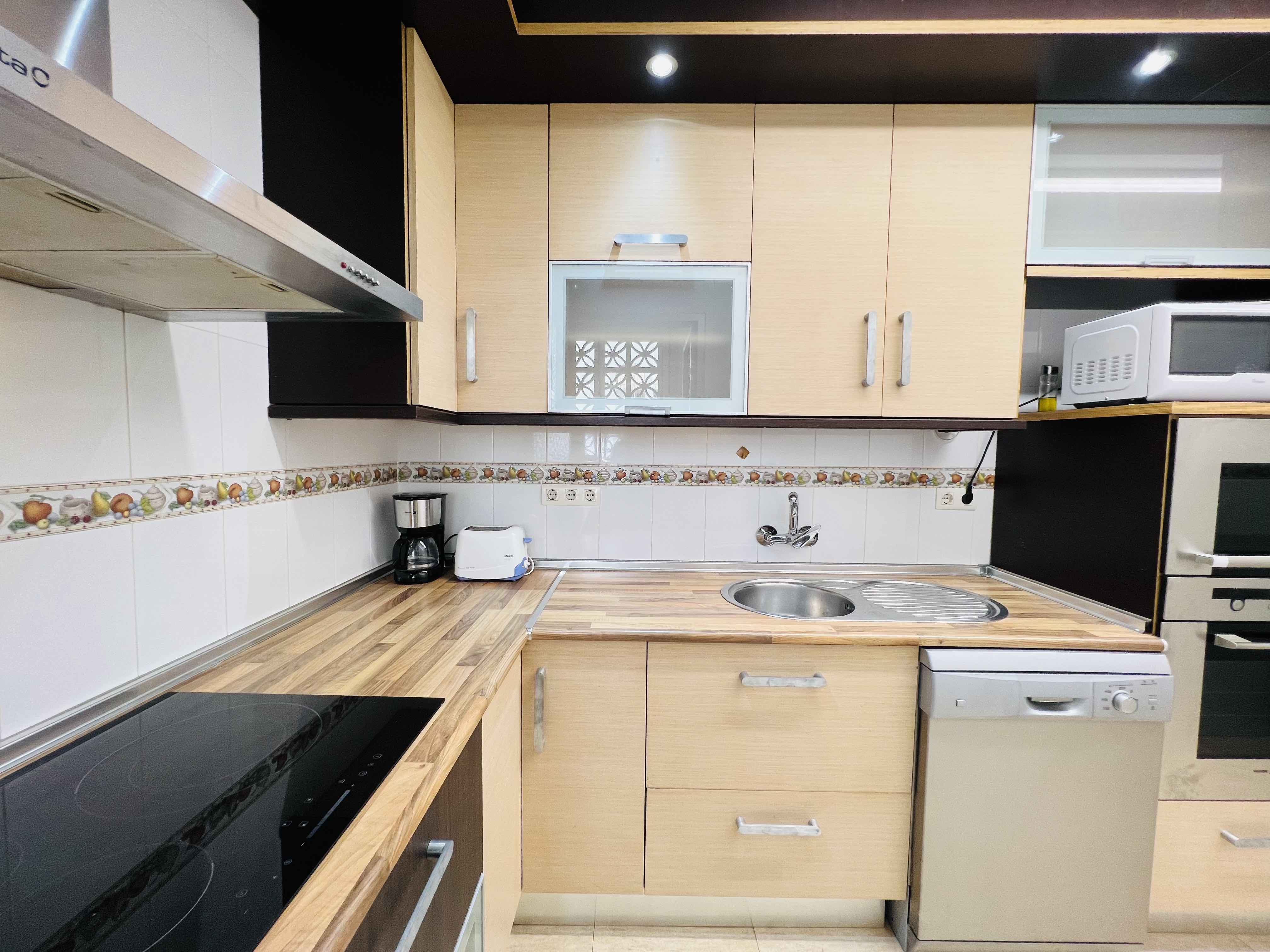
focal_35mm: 13
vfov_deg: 89.9
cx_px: 635
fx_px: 477
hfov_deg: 106.2
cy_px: 476
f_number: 1.8
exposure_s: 1/100
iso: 100
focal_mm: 1.57
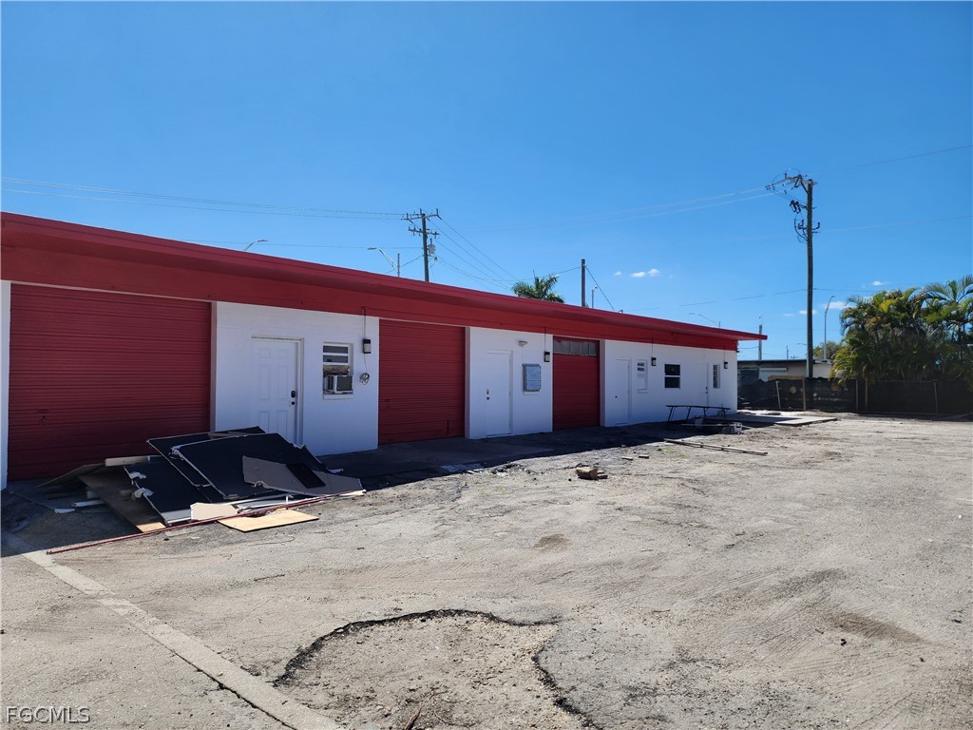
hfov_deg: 73.9
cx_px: 486
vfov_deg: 58.9
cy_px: 365
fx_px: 646
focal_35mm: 23
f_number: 1.8
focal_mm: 6.4
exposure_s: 1/1336
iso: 12
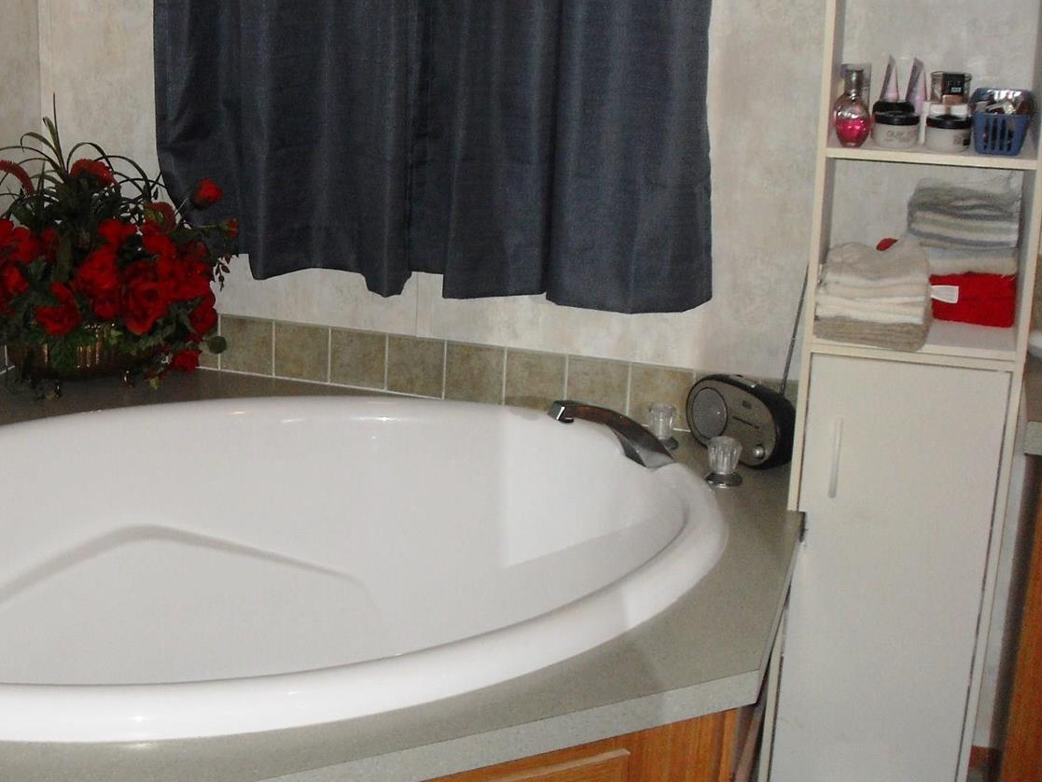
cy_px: 319
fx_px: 1596
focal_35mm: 53
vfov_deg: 27.5
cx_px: 299
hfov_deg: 35.6
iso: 100
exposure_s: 1/45
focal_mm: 6.3
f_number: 2.8
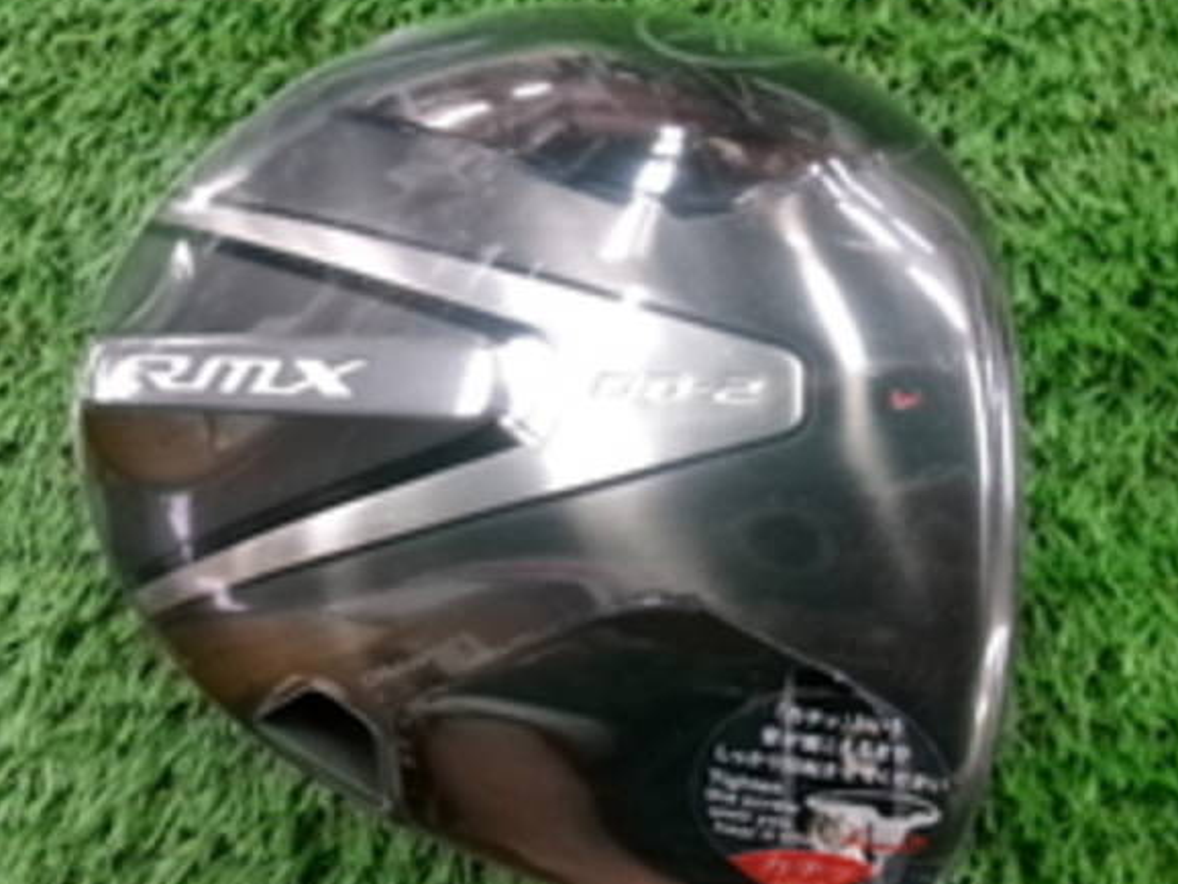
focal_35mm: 31
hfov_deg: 58.2
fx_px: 1055
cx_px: 644
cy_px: 475
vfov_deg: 45.4
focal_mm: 5.1
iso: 800
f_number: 3.9
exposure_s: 1/38
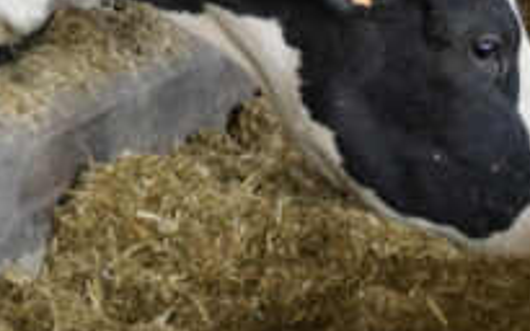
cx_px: 820
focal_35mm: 267
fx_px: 3856
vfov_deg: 4.9
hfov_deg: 7.7
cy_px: -134
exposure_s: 1/320
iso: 1600
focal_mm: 70
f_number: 6.3
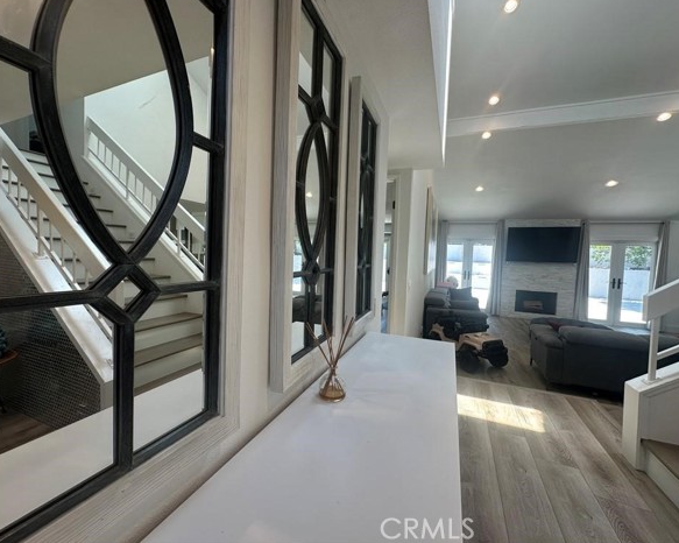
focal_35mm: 15
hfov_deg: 96.8
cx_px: 330
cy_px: 266
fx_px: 301
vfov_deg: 84.0
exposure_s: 1/120
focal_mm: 2.22
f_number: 2.2
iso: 64
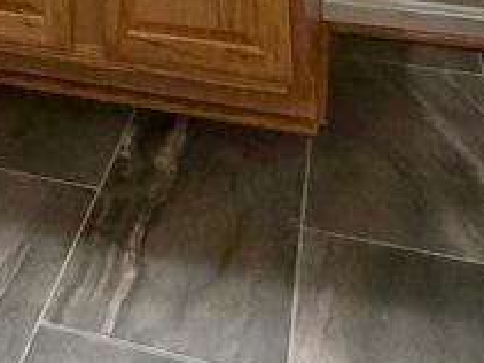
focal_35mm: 68
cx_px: -14
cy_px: -489
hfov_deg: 26.8
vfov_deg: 14.6
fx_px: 950
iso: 320
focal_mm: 2.22
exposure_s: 1/120
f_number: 2.2
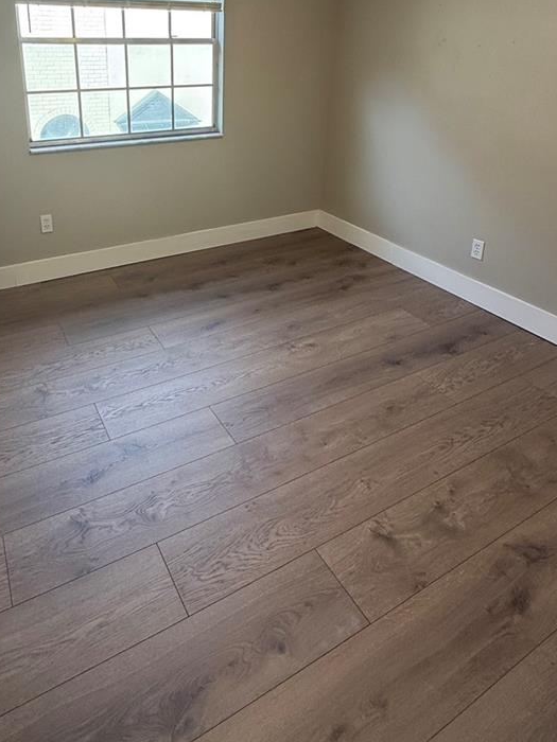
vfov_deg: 68.1
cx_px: 211
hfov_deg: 56.2
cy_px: 208
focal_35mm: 24
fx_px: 515
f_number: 2.2
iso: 80
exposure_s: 1/99
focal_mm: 2.22
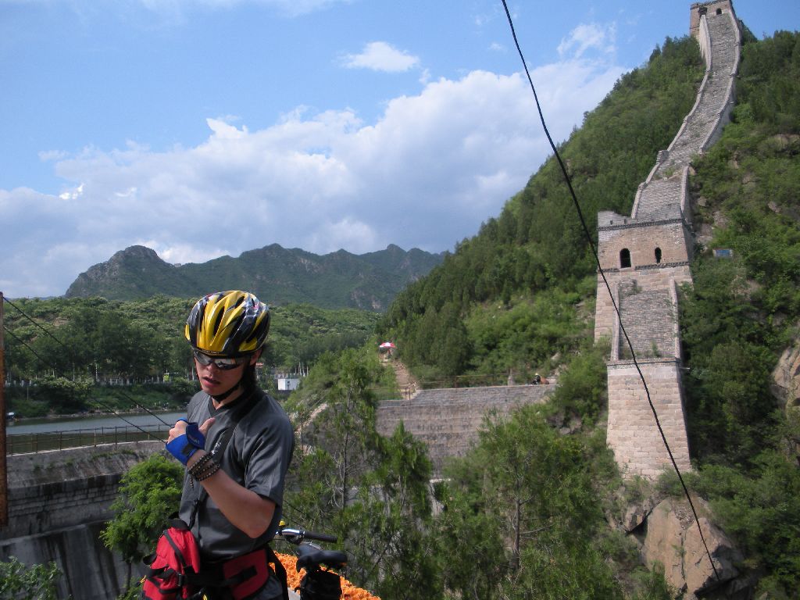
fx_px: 832
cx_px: 400
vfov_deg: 39.7
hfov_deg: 51.4
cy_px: 300
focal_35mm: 36
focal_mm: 6.3
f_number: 3.5
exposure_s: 1/350
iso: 64
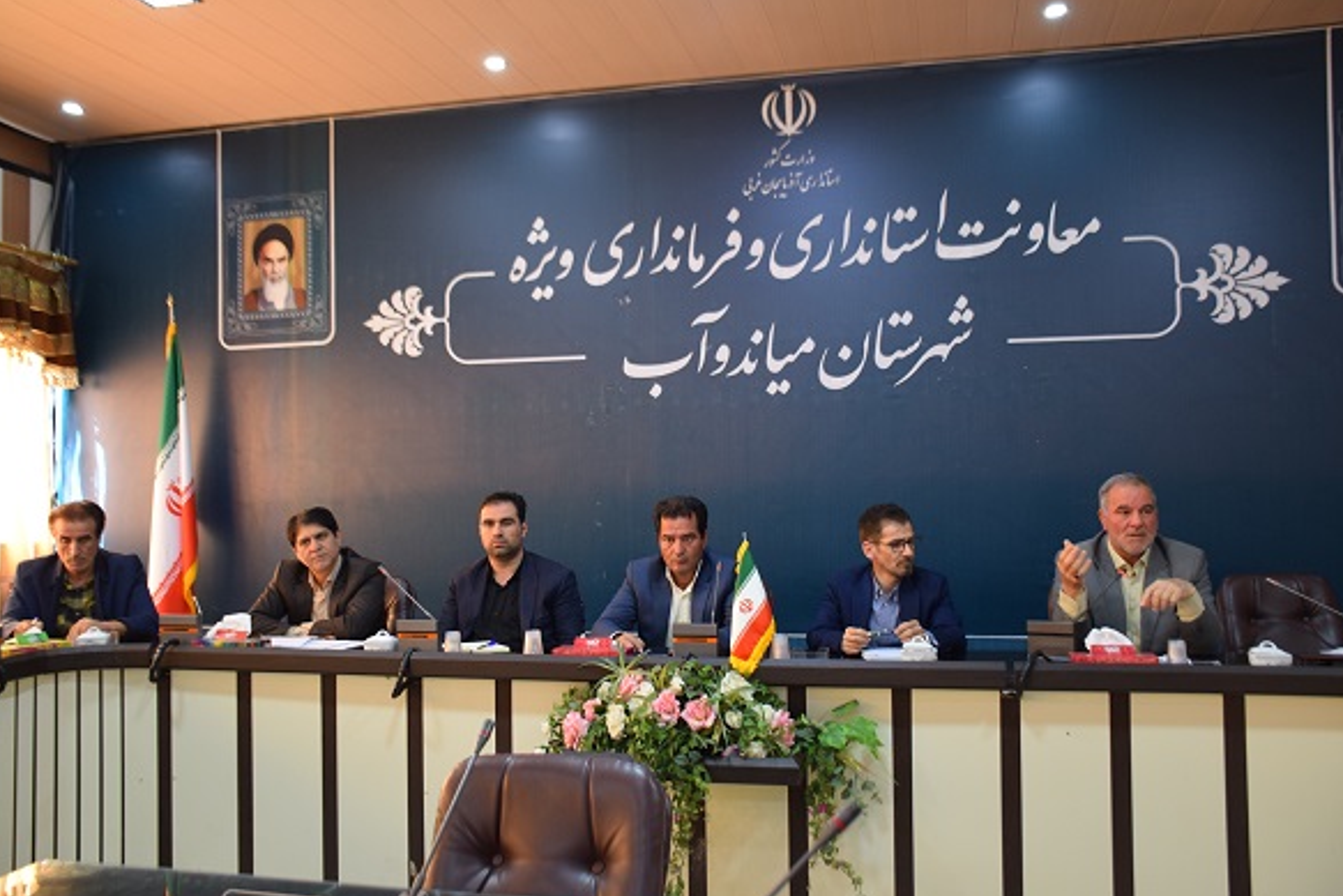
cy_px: 450
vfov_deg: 38.9
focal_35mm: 34
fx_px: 1269
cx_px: 670
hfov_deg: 55.8
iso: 800
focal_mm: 22
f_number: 3.5
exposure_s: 1/60
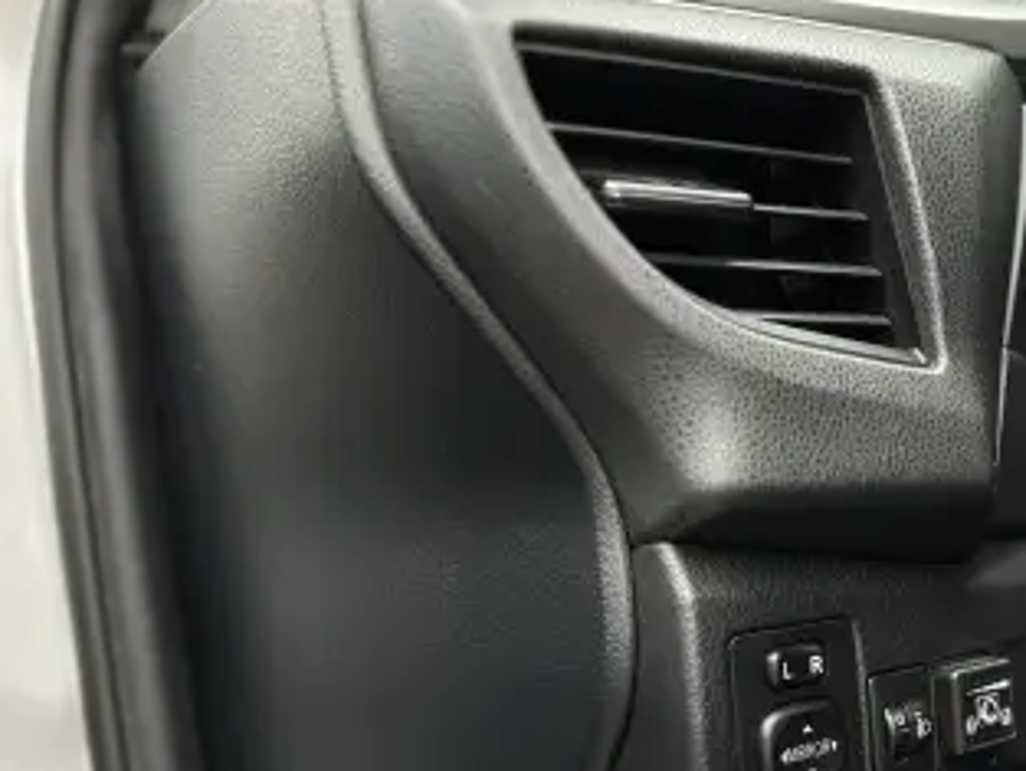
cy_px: 623
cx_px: 987
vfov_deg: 29.0
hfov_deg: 35.7
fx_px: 1453
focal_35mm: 49
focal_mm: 6.86
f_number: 1.78
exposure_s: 1/87
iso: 250
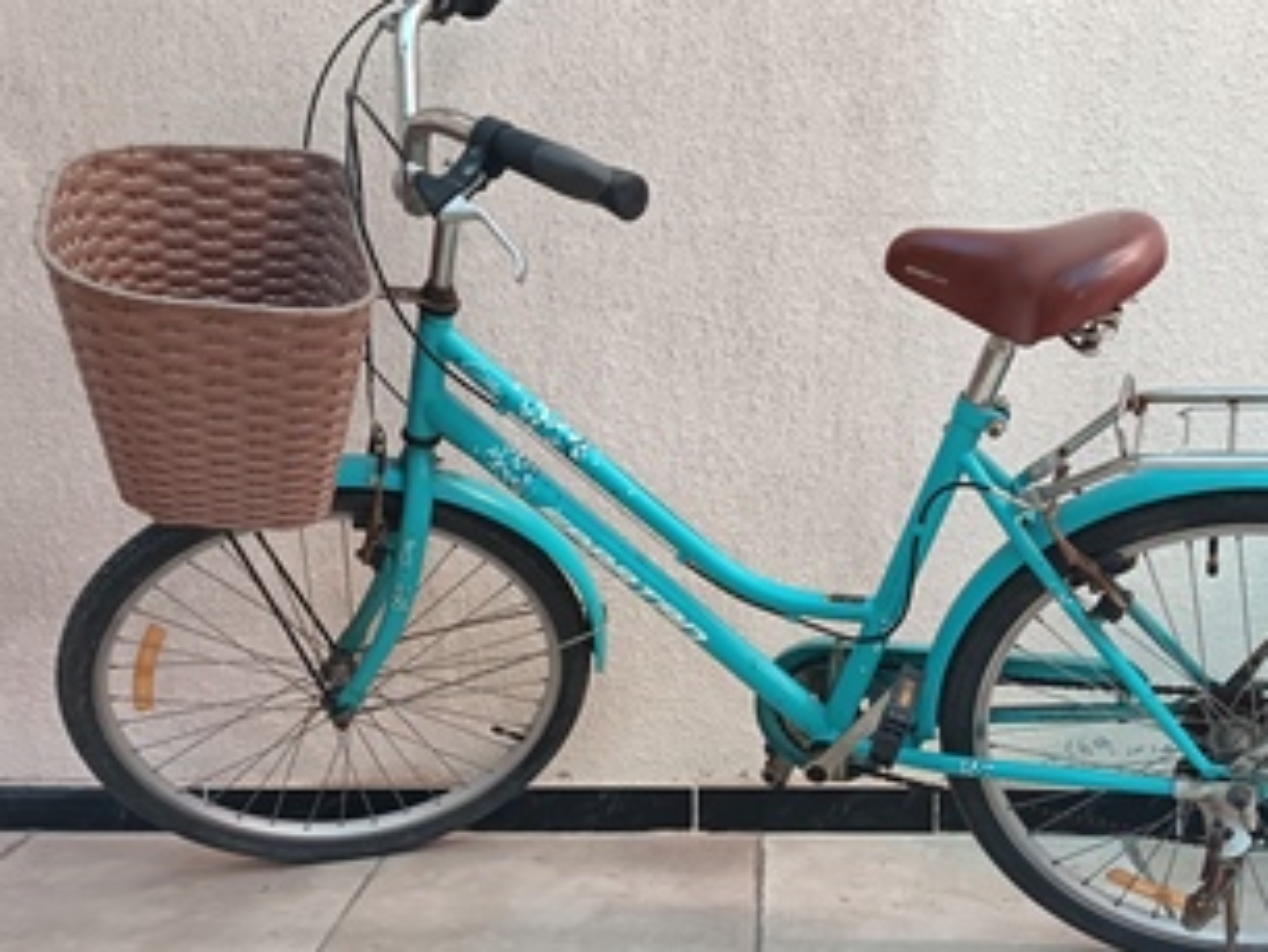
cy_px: 609
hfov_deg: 50.9
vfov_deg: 39.4
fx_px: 1319
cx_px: 771
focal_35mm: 36
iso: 305
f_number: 1.75
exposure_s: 1/60
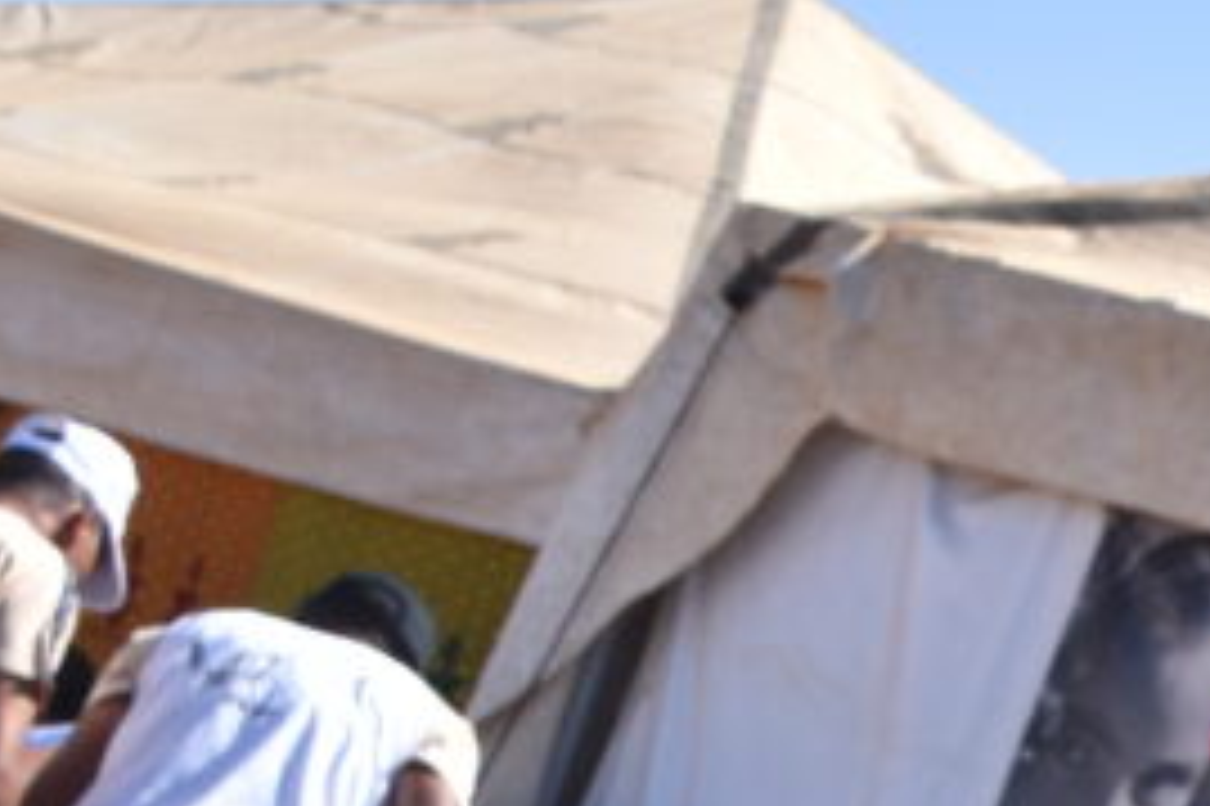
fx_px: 6147
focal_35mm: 183
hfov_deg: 10.8
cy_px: 1173
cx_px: 1786
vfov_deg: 7.4
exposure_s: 1/400
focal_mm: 32
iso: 200
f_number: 10
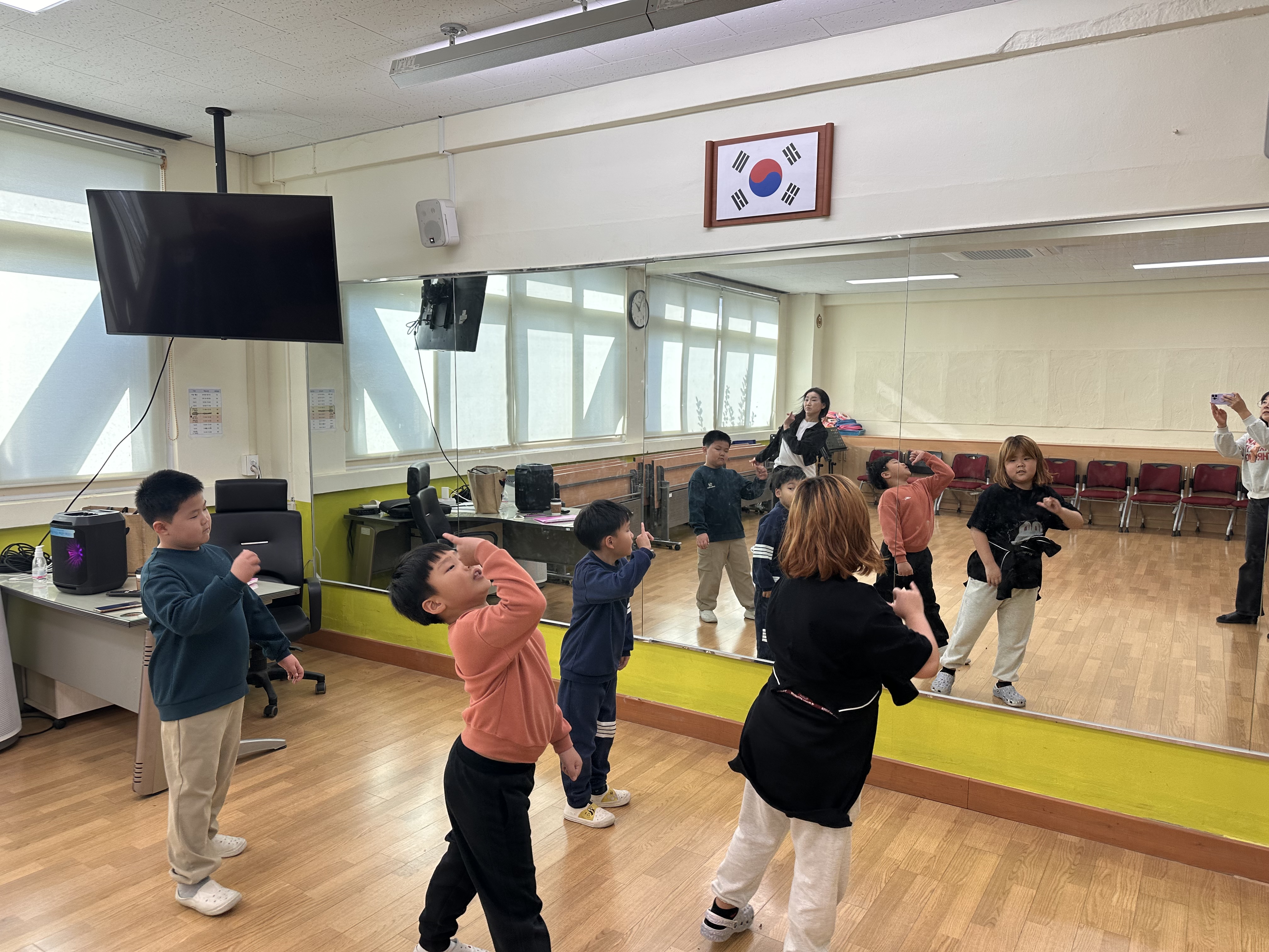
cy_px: 476
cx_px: 634
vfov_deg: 56.8
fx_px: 880
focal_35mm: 24
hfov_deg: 71.6
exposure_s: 1/175
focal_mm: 6.86
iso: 64
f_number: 1.78
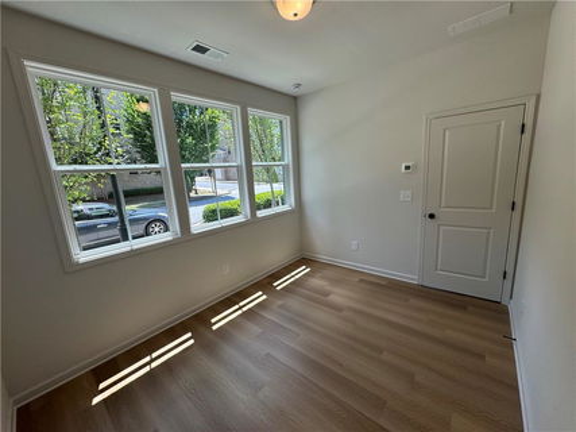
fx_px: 233
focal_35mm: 14
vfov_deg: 85.6
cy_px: 216
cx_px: 288
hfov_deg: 102.1
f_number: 2.2
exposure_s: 1/225
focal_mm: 2.22
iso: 40
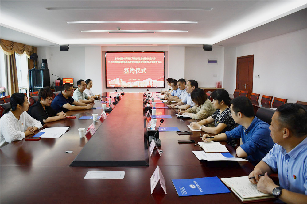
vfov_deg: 47.9
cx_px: 154
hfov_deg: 67.4
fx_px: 230
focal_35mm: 27
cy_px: 102
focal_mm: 18
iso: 800
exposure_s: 1/250
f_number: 3.5
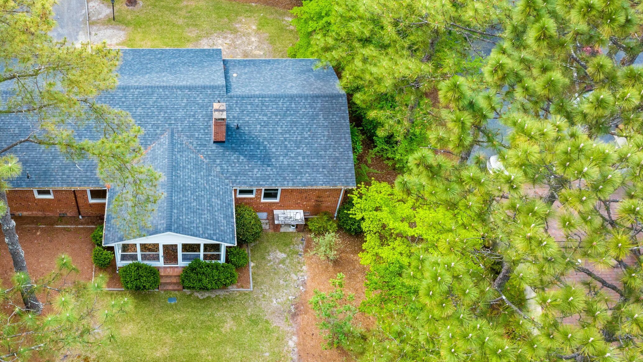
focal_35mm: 38
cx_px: 193
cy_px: 173
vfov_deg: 31.2
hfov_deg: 51.4
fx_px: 648
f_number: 8
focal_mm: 12.29
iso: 100
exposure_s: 1/8
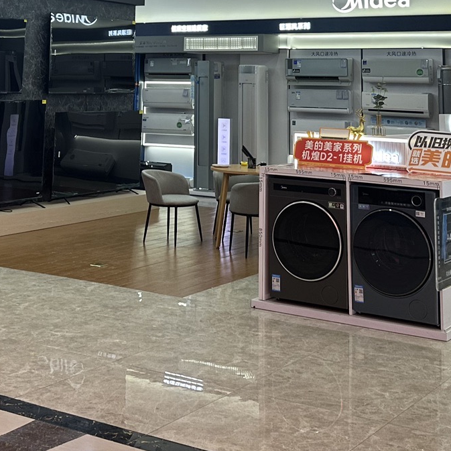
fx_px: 929
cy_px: -29
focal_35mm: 63
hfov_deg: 27.2
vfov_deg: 25.5
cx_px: 174
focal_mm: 6.86
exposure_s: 1/100
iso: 80
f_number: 1.78
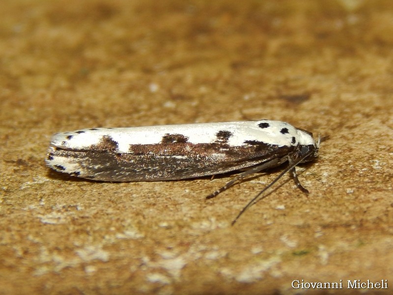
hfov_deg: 12.2
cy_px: 148
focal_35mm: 162
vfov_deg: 9.2
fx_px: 1839
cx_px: 196
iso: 125
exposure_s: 1/60
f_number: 10.1
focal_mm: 28.7
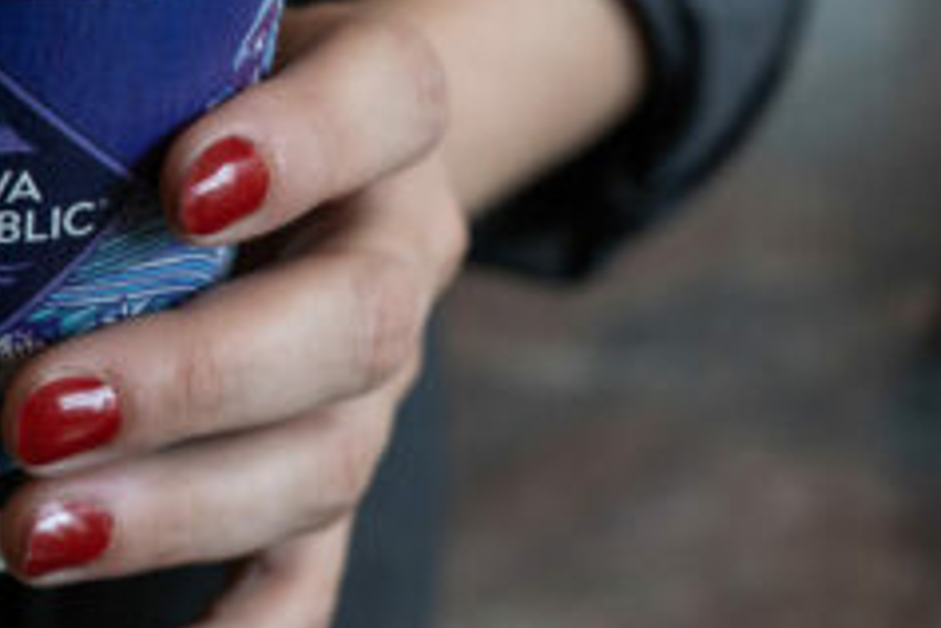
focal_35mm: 69
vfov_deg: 19.7
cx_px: -32
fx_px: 1803
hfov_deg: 27.3
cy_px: 240
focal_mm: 32
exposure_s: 1/200
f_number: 5.6
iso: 2500
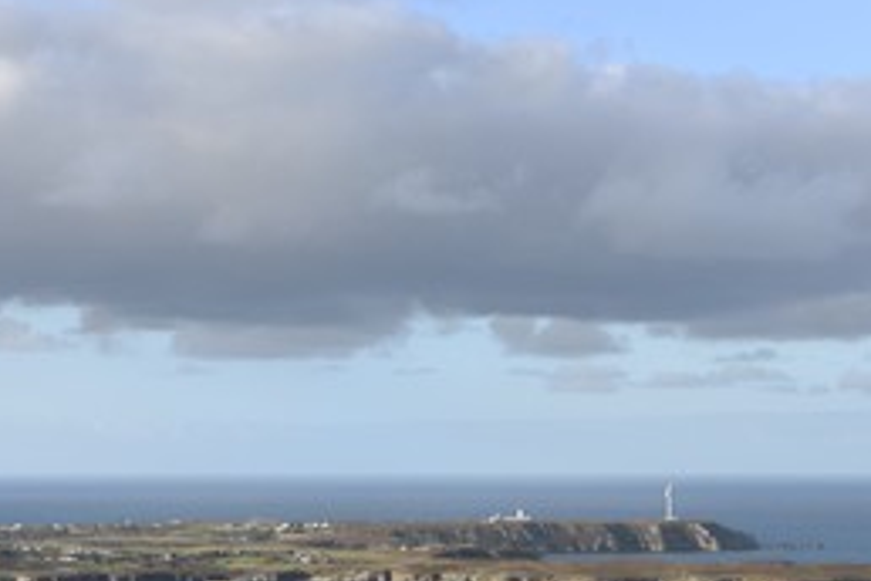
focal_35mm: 114
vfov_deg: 12.0
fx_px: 2758
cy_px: 429
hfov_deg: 17.8
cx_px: 668
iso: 800
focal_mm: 70
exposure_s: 1/1250
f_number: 11
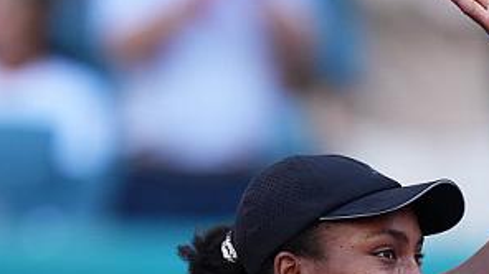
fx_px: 14084
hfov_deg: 2.0
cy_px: 334
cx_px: 326
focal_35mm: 1087
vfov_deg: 1.1
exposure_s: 1/1600
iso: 1250
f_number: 2.8
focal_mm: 400
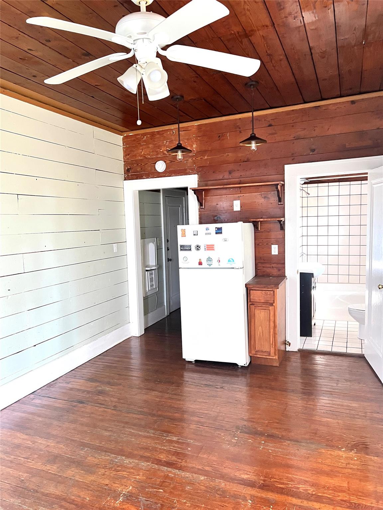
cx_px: 192
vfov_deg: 67.3
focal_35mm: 26
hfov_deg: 53.1
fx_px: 384
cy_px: 255
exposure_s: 1/60
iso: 250
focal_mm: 5.7
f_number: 1.5
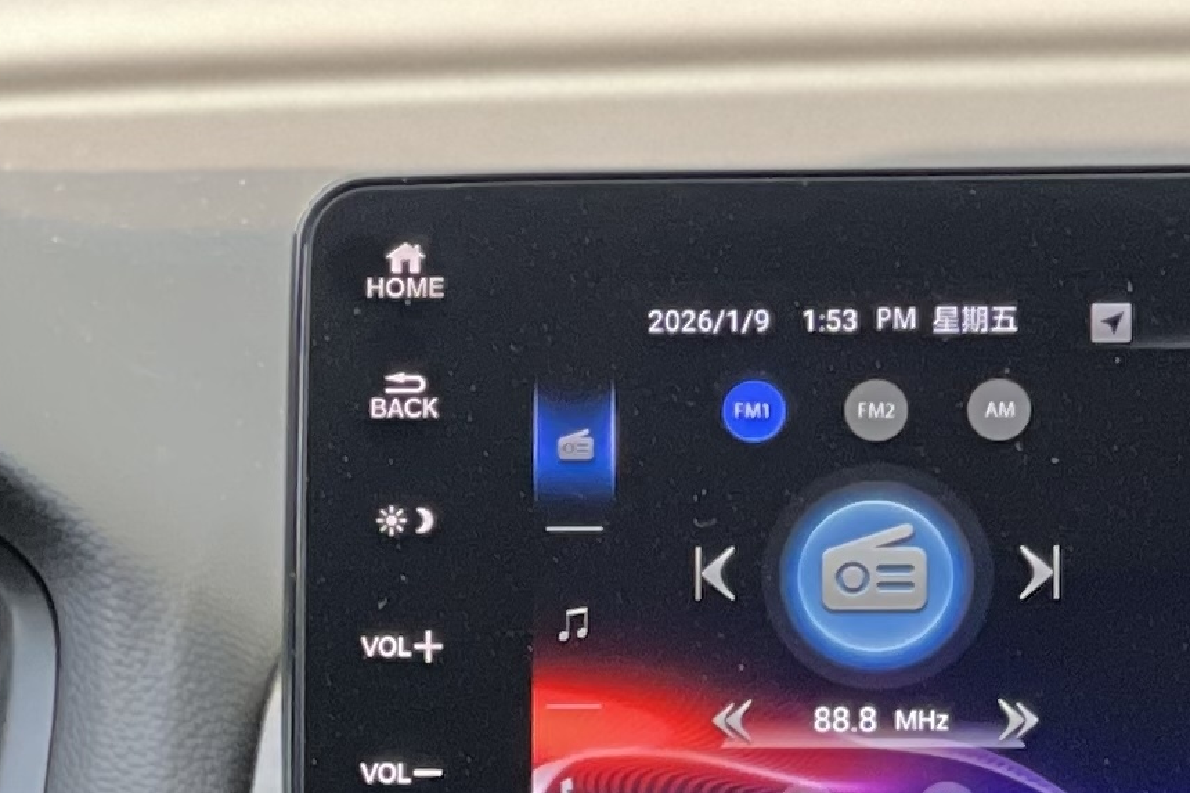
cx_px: -87
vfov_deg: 4.4
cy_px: 1308
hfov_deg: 6.6
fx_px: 10311
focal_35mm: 312
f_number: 2.2
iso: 250
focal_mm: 7.5
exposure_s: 1/117
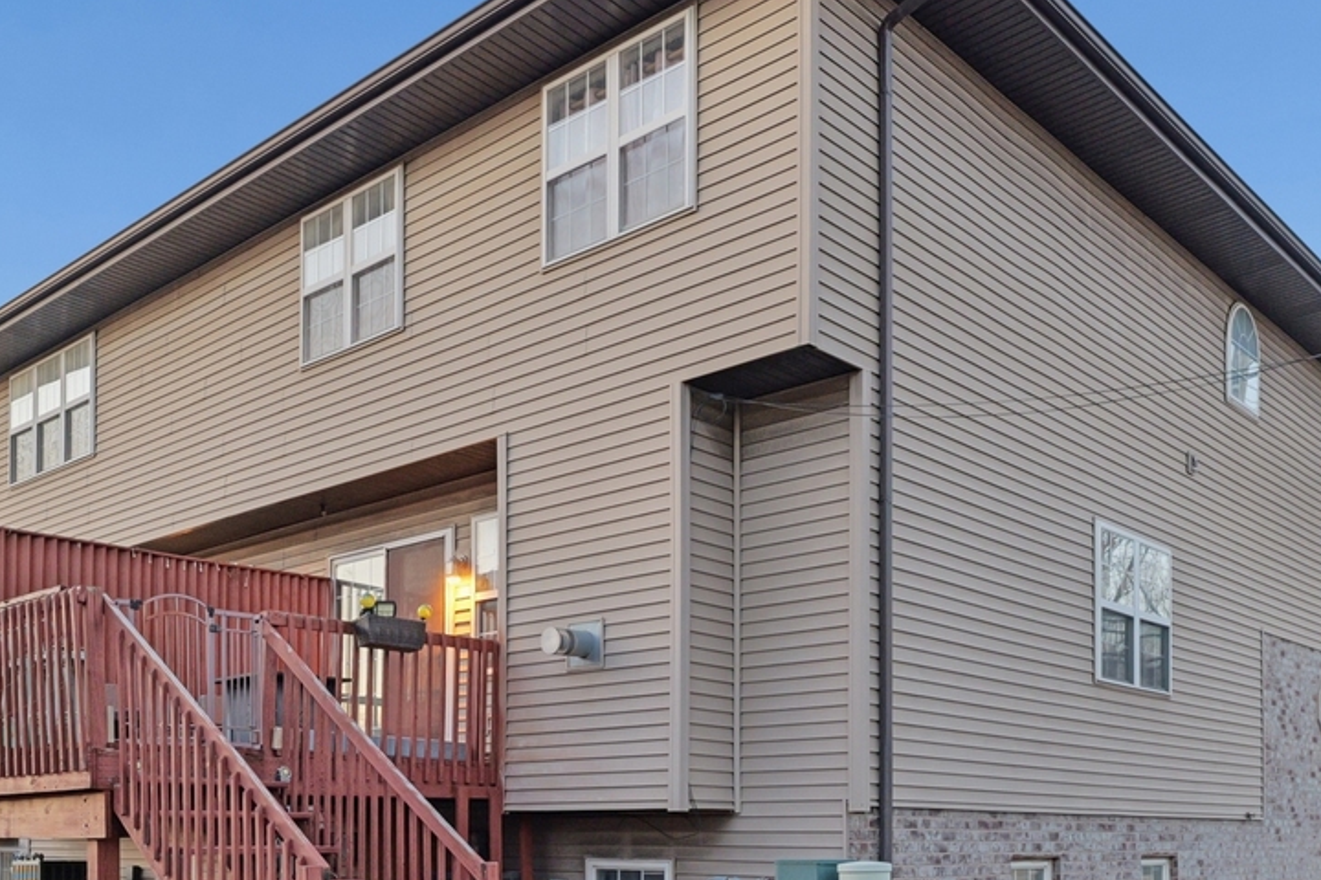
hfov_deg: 53.0
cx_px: 597
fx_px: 1321
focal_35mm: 36
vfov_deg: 35.2
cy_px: 750
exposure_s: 1/80
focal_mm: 16
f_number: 4
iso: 400
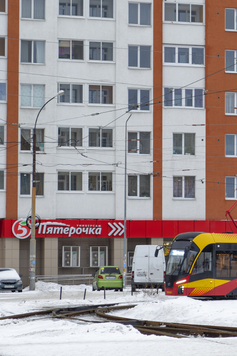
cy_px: 188
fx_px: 1322
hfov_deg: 10.1
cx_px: 263
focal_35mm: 134
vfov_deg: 15.3
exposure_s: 1/60
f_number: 5.6
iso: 560
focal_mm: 55
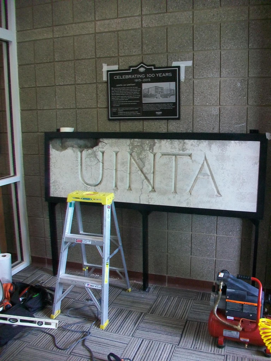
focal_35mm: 32
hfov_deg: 44.2
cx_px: 136
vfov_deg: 56.8
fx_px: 334
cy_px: 180
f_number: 2.8
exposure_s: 1/30
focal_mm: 5.7
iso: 160
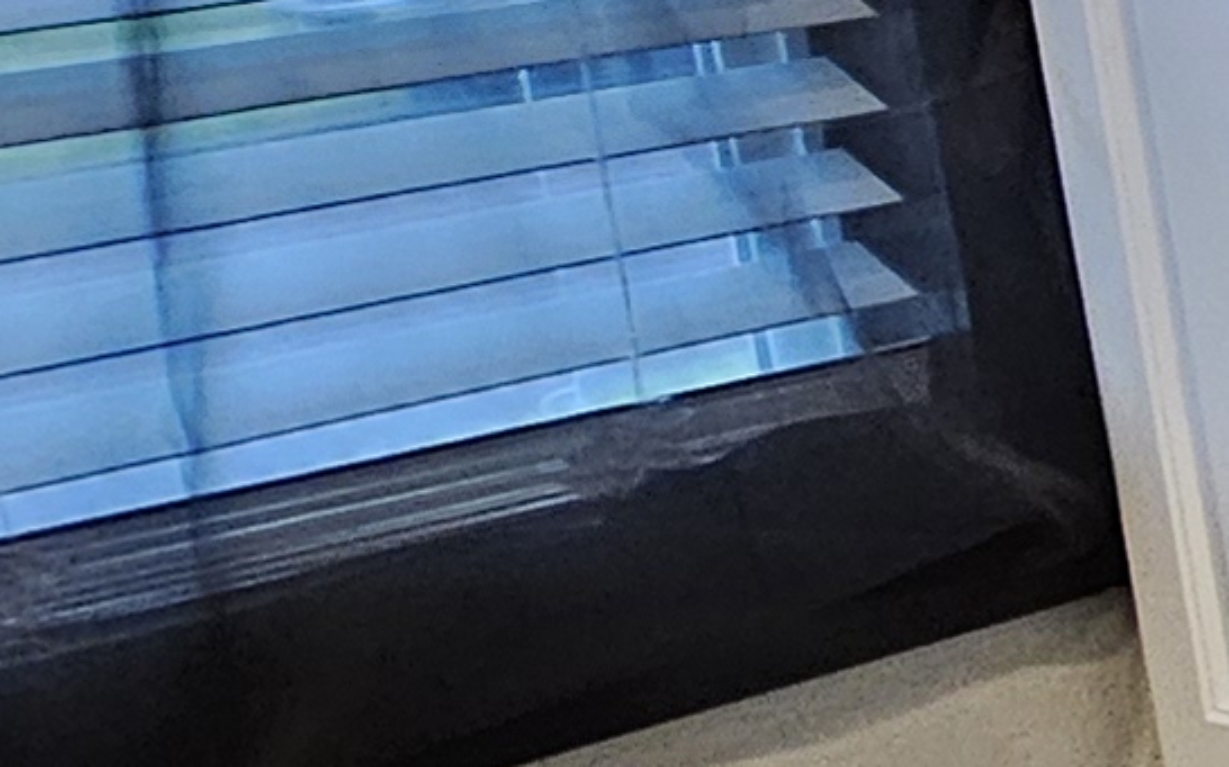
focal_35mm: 101
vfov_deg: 12.9
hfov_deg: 11.9
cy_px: 115
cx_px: 3554
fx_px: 3382
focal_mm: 2.2
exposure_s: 1/60
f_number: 2.2
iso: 250
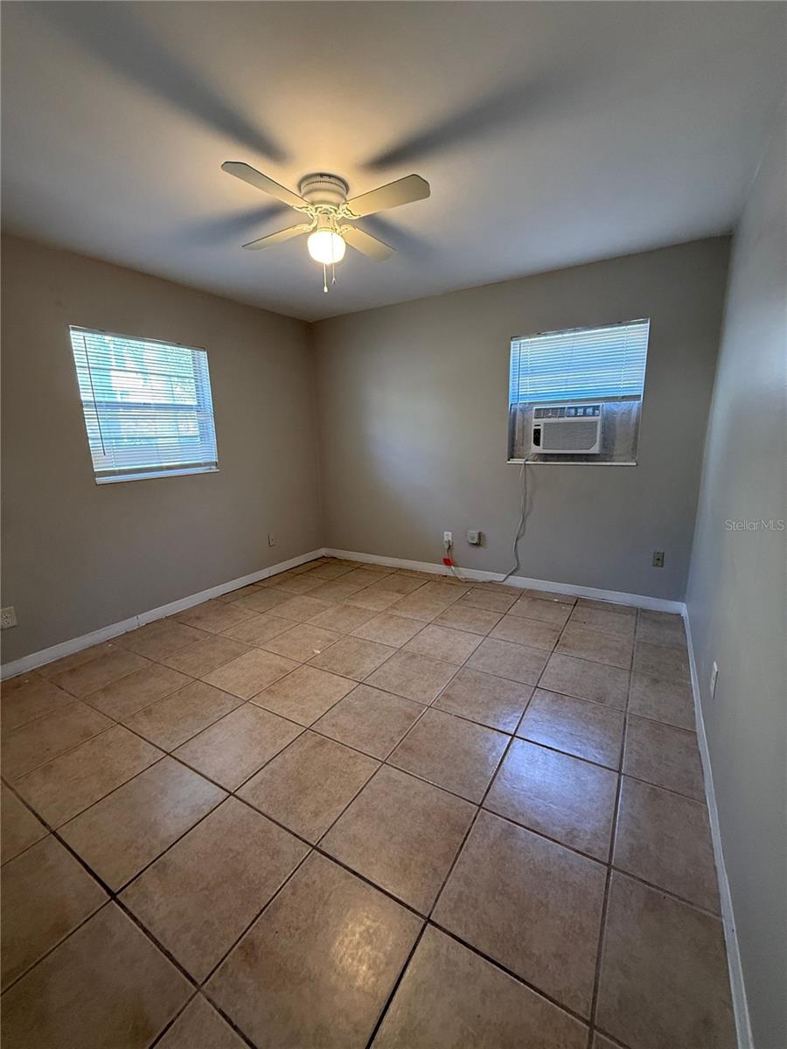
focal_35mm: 14
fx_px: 424
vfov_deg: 102.1
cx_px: 394
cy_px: 524
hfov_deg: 85.7
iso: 400
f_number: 2.2
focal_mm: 2.22
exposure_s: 1/60
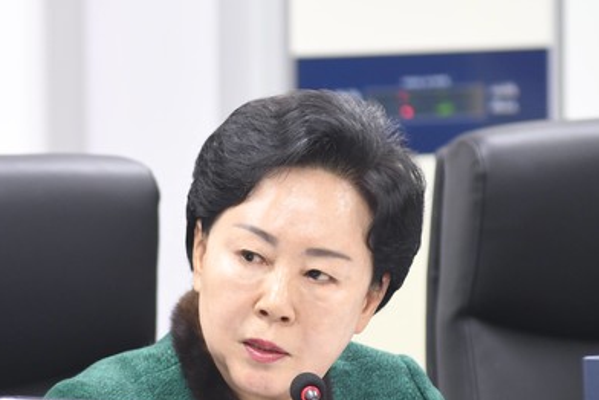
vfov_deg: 2.8
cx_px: 241
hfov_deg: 4.2
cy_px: 324
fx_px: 8109
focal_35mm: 487
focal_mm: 185
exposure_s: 1/100
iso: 1250
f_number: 3.5
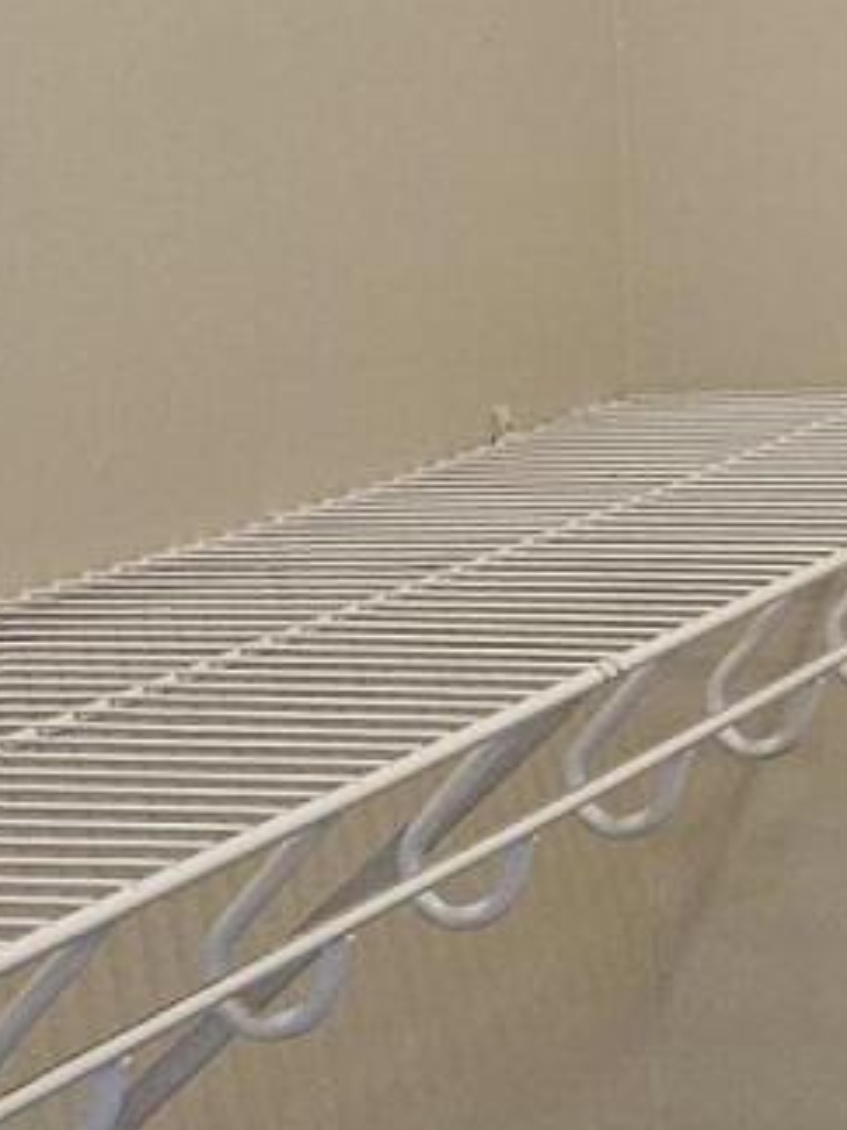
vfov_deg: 13.9
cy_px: 293
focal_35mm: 142
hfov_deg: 9.3
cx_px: 2088
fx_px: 4633
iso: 640
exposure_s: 1/120
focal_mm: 5.4
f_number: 1.8
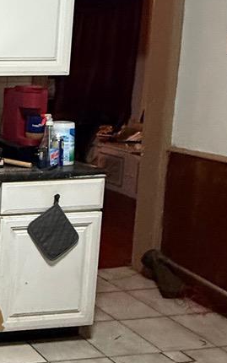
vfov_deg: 37.8
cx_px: -219
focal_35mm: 53
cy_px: 124
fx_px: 524
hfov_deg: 17.7
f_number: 2.2
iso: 640
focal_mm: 2.22
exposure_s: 1/60
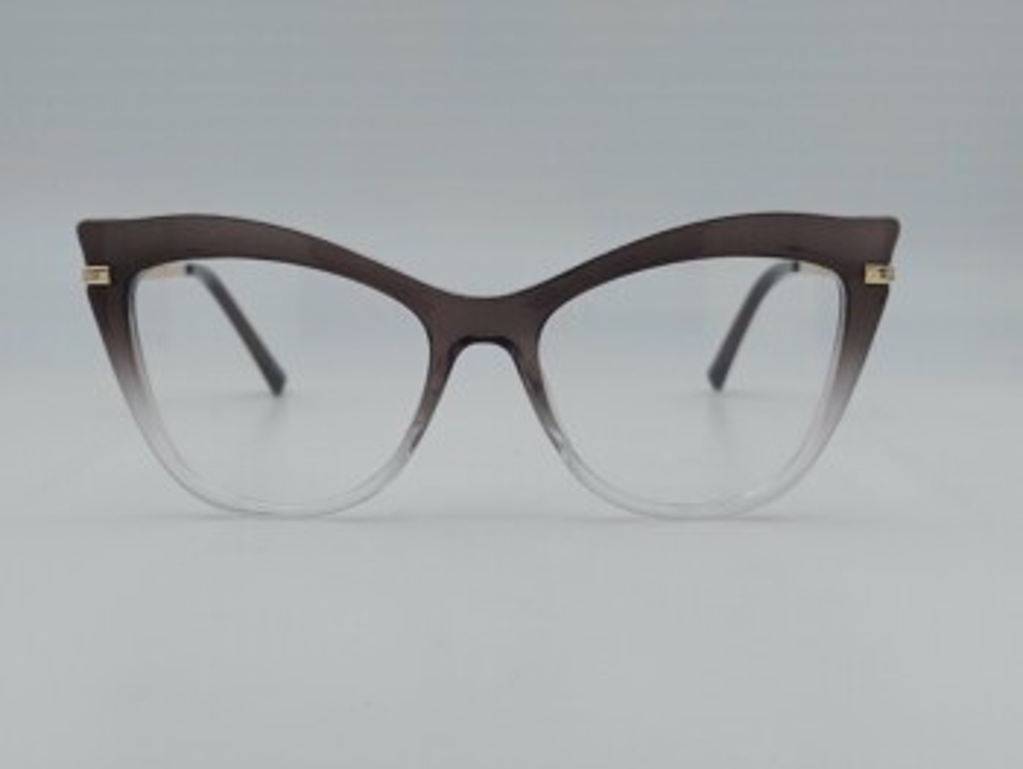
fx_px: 739
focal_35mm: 25
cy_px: 384
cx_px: 512
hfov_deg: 69.4
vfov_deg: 54.9
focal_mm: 5.23
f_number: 1.8
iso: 40
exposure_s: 1/1640
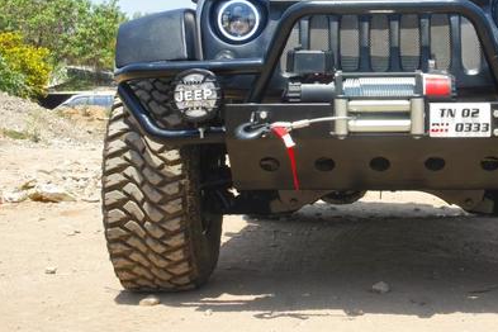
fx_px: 854
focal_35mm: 62
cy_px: 88
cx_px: 357
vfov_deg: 21.8
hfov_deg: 32.0
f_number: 13
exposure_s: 1/160
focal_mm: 27
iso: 200
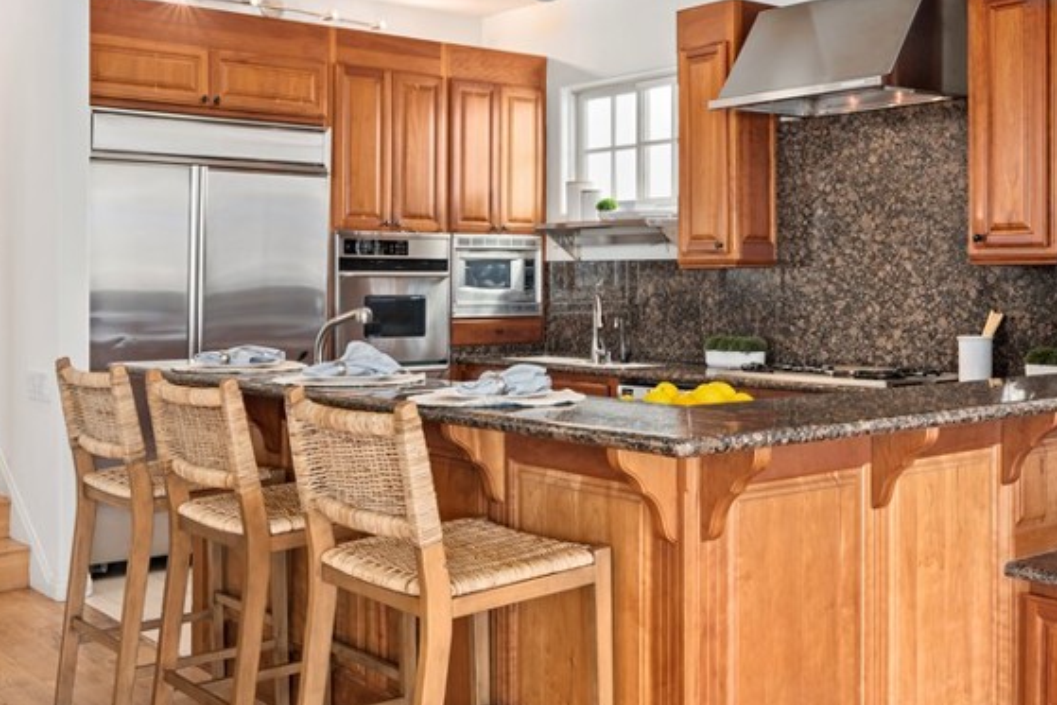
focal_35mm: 44
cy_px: 245
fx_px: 1292
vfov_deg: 30.3
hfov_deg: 44.3
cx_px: 622
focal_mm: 24
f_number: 11
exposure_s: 1
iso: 400
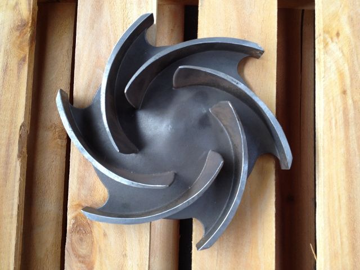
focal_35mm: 35
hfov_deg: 52.6
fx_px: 364
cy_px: 135
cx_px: 180
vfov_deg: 40.7
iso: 64
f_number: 2.4
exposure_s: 1/20
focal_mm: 4.28
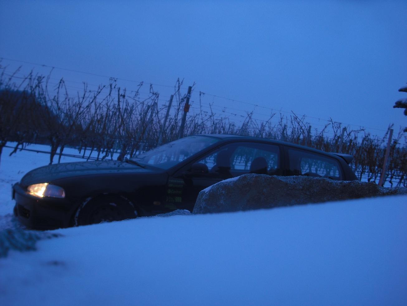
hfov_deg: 49.0
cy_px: 153
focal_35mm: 38
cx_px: 204
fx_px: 447
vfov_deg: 37.7
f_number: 2.8
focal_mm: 6.2
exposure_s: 3.2
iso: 64
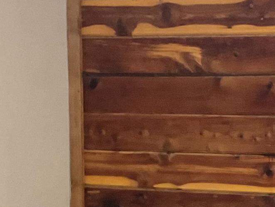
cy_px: 279
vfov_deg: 10.7
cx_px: 306
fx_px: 1072
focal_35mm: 135
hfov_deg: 14.3
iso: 250
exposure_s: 1/40
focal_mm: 3
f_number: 1.8
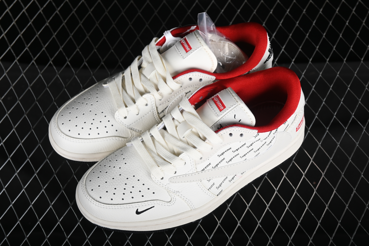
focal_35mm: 75
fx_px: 769
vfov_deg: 18.2
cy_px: 123
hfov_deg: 27.0
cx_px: 184
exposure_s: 1/200
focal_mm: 50
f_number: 7.1
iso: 200
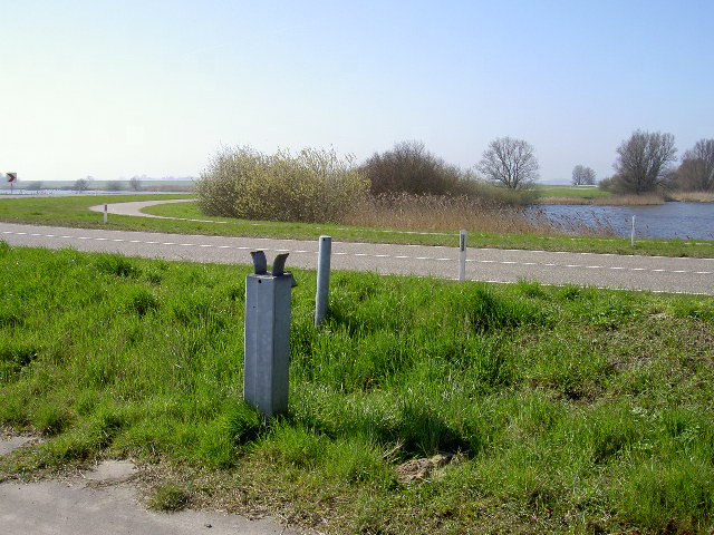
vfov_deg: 36.8
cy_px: 268
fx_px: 804
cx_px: 357
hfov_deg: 47.9
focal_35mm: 39
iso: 50
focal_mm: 8
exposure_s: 1/400
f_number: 4.7
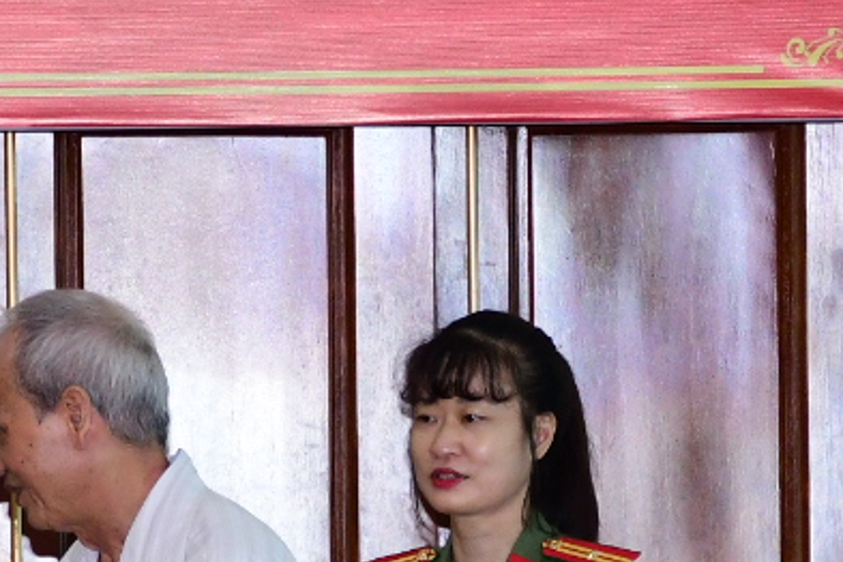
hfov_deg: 4.4
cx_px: 489
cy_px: 431
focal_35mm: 464
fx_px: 10866
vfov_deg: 3.0
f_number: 5
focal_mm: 75
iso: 1250
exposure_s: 1/200
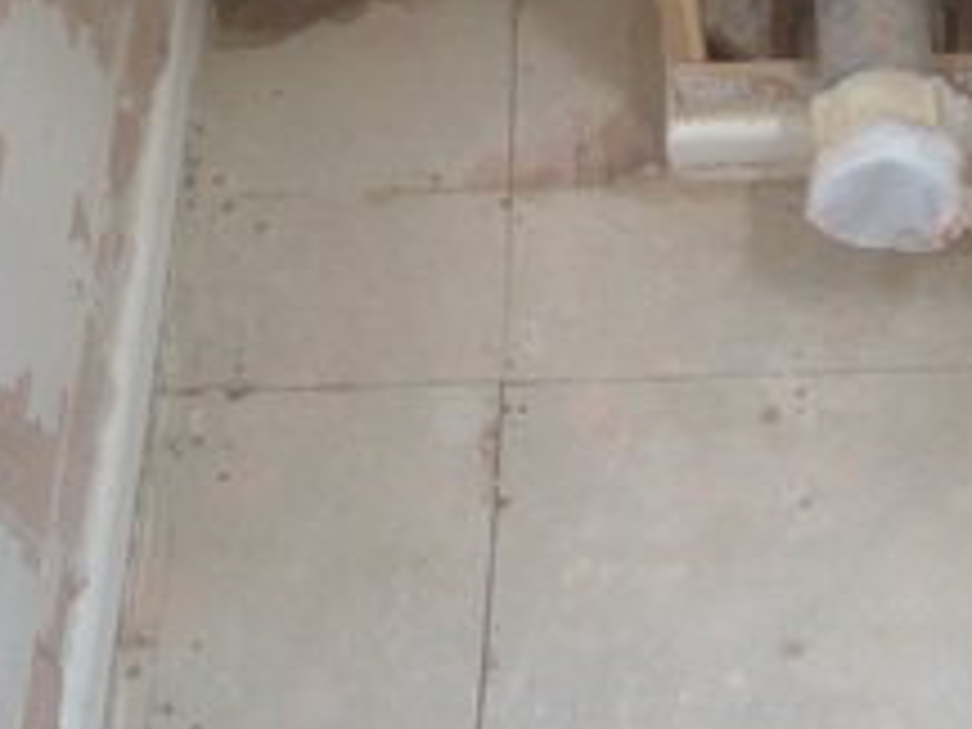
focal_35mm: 61
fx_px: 1713
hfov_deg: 30.6
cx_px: 824
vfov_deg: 23.9
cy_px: 513
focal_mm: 4.12
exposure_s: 1/40
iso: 50
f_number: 2.4
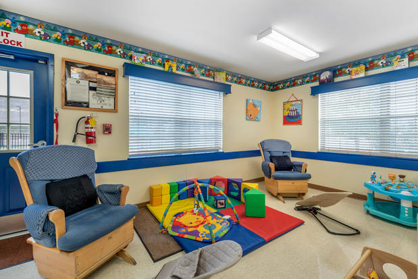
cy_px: 140
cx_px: 209
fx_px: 163
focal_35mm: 14
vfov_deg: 81.2
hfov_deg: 104.2
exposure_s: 1/13
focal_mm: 14
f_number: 9
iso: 200
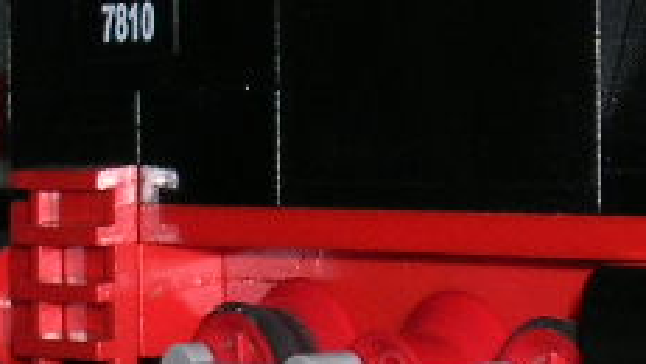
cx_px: 512
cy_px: 224
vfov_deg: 3.6
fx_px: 5790
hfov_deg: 6.4
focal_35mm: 338
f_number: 3.9
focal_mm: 11.7
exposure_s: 1/60.1
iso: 50
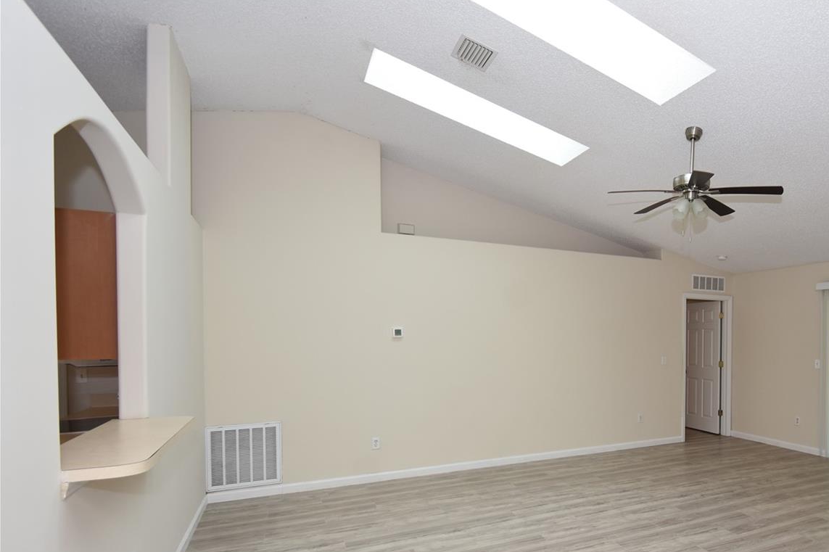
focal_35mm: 21
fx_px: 483
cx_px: 580
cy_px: 345
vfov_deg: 58.7
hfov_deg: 77.5
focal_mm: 10
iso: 200
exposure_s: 1/60
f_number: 4
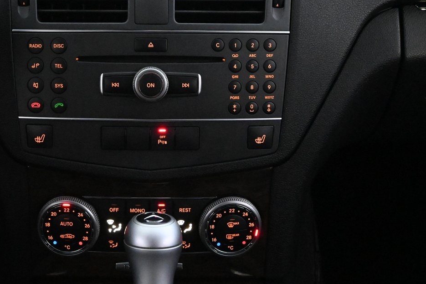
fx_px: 923
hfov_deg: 25.9
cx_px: 154
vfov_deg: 17.4
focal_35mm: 78
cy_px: 67
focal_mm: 30
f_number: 4.8
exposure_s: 1/50
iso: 10000
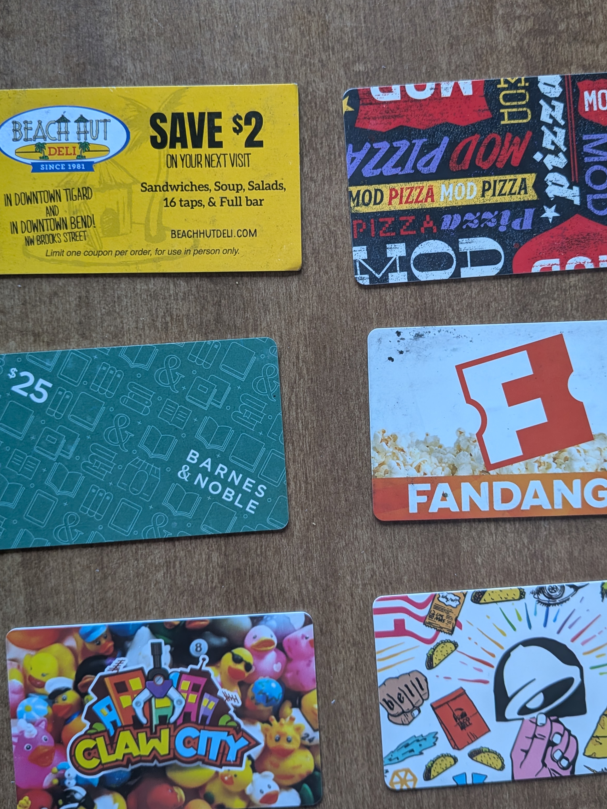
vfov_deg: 58.3
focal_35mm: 31
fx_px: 725
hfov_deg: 45.4
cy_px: 395
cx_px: 324
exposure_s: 1/60
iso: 145
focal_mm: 4.53
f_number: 1.7
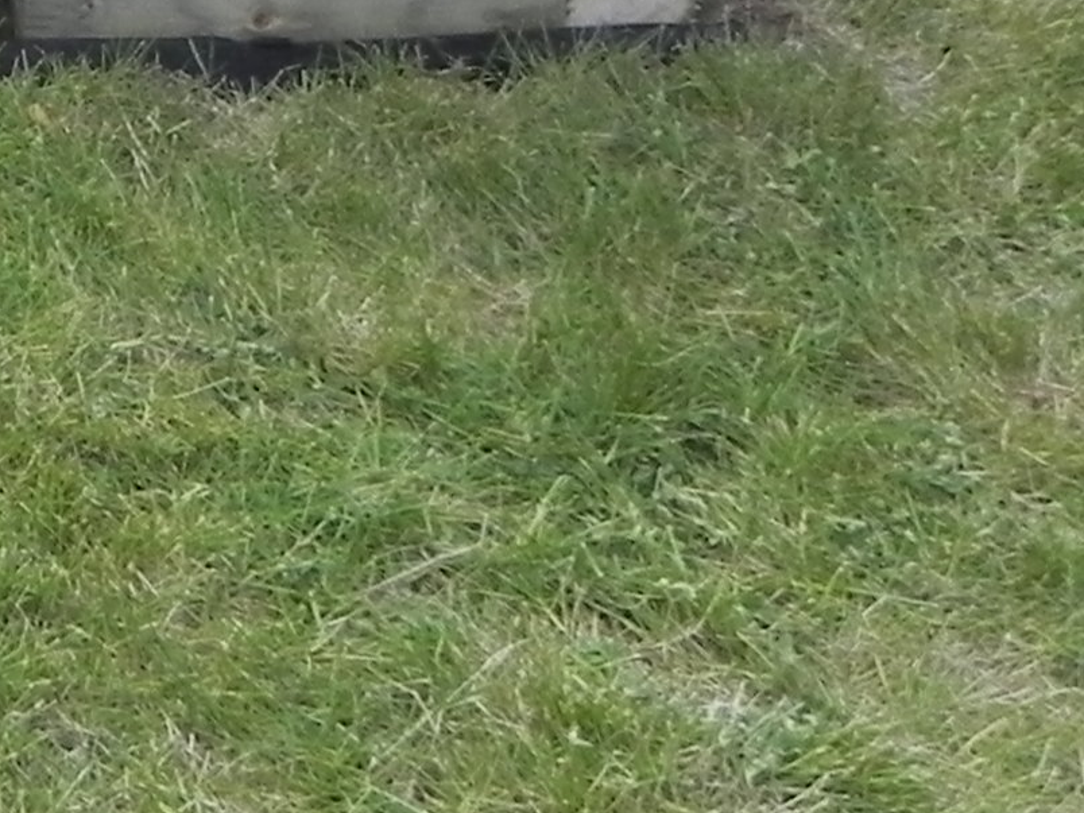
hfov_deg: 13.2
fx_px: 3695
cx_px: -1371
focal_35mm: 118
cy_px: -457
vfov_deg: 11.9
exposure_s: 1/143
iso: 160
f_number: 5
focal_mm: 4.6
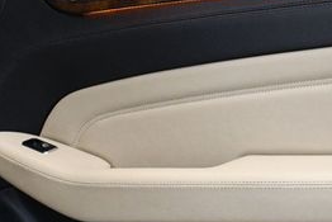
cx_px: 262
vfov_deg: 15.4
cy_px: 179
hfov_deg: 22.8
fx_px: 812
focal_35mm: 88
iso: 3200
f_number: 3.5
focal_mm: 18
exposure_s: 1/125
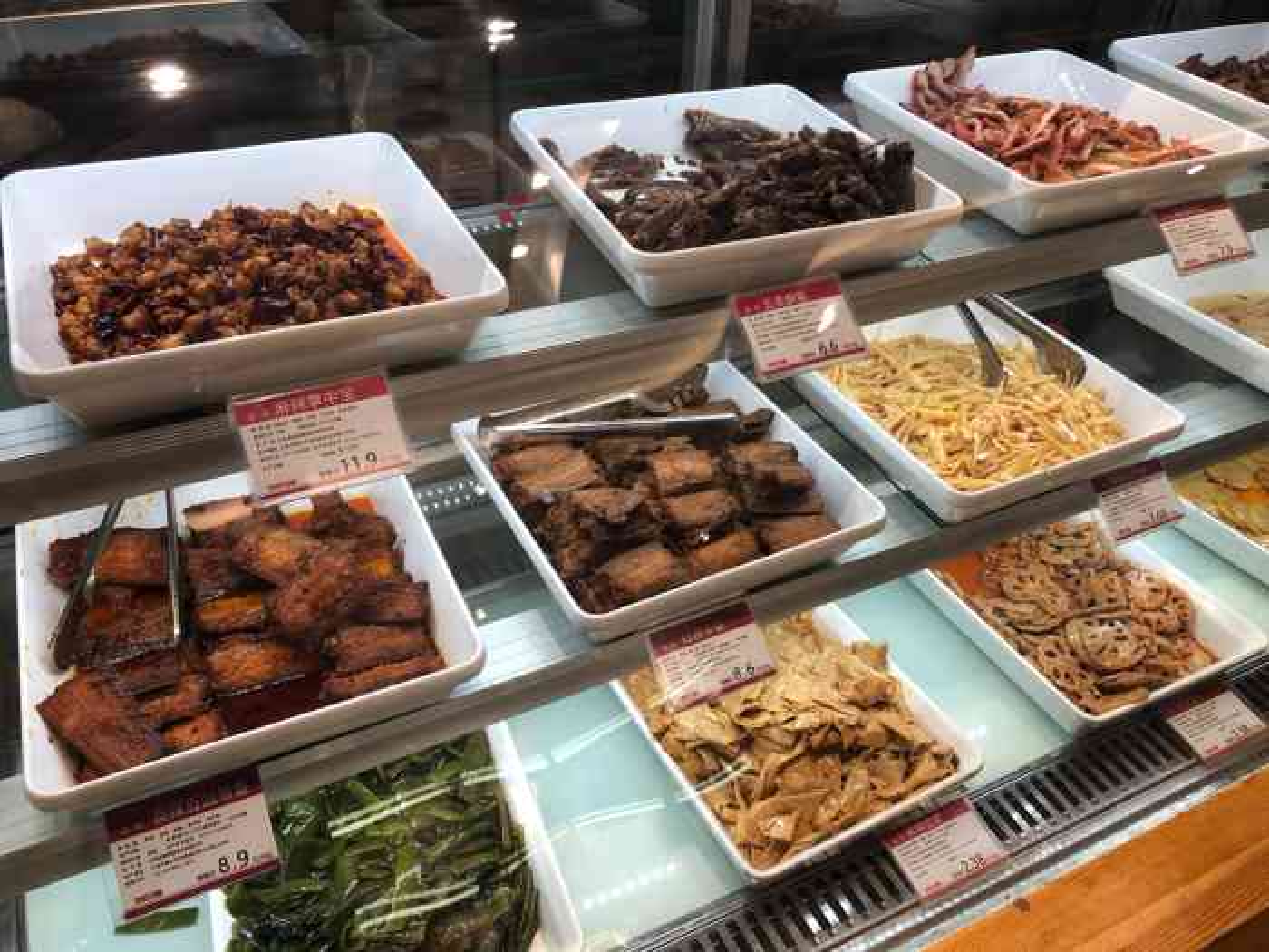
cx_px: 634
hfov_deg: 63.4
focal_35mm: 28
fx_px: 1026
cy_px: 476
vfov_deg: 49.7
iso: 25
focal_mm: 4
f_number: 1.8
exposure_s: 1/50
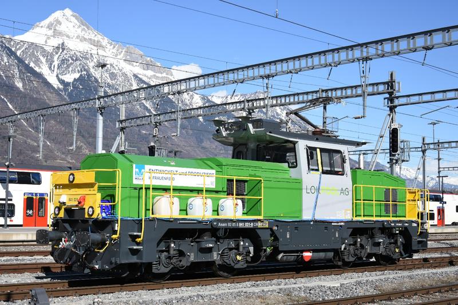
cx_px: 229
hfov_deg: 38.9
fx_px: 649
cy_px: 152
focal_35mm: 51
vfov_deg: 26.5
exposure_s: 1/1250
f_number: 5.6
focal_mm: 34
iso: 200
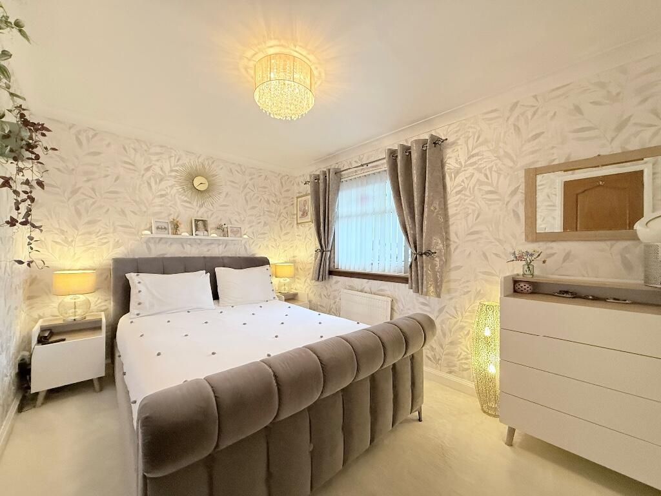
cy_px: 248
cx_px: 330
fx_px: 267
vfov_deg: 85.7
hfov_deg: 102.1
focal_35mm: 14
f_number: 2.2
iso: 320
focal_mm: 2.22
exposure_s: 1/100
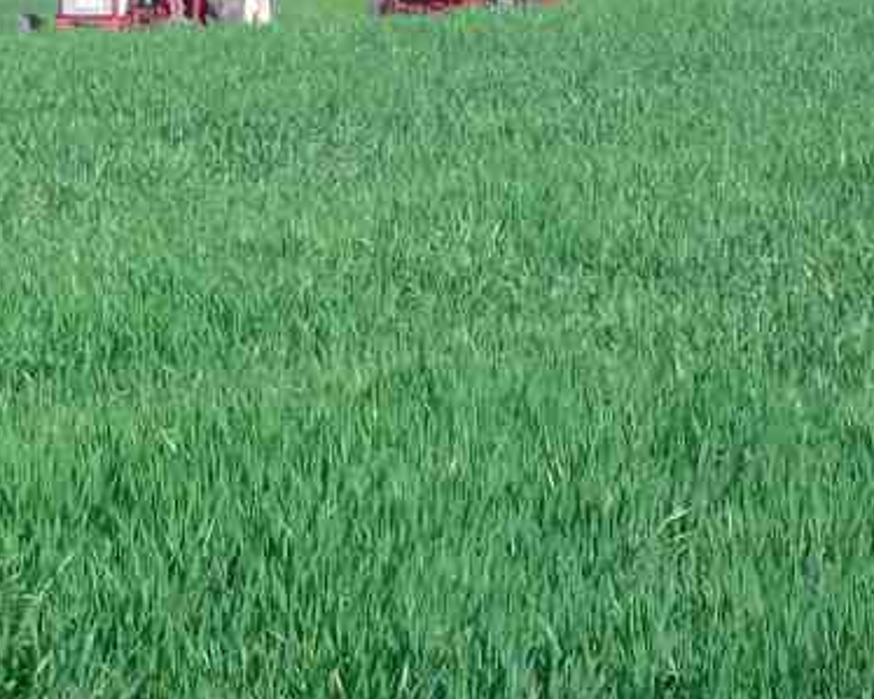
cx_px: 37
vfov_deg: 4.6
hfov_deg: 5.8
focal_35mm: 335
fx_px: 8663
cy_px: -150
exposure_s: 1/200
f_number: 5.6
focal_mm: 18.9
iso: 64
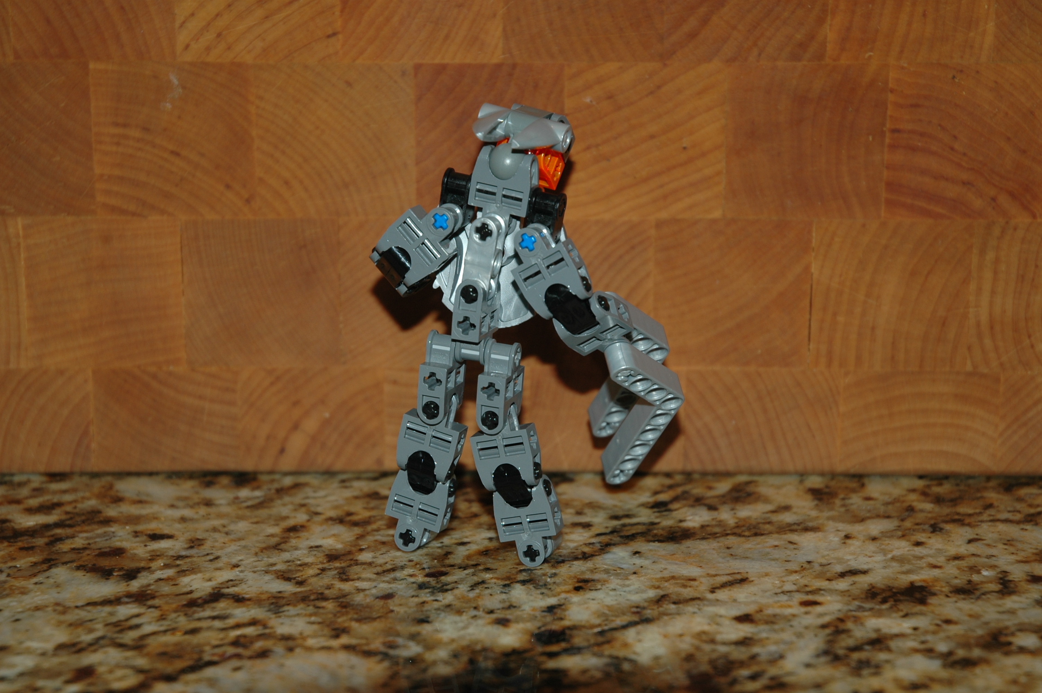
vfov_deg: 17.5
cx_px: 521
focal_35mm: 78
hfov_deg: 26.0
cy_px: 346
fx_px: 2256
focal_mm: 52
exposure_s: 1/60
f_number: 4.5
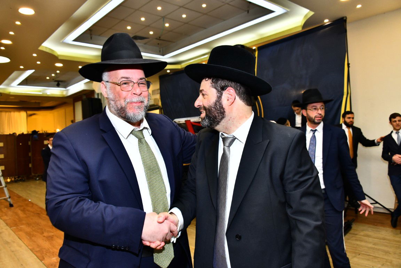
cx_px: 200
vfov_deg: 46.4
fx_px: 312
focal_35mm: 28
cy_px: 134
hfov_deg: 65.5
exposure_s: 1/160
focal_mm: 28
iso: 1000
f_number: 5.6
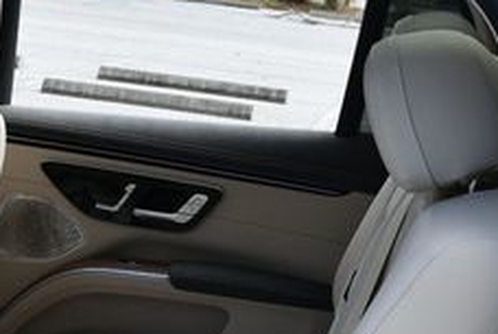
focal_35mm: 101
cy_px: 448
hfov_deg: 19.8
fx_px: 1400
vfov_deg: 13.1
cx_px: 66
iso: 200
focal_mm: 18
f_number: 7.1
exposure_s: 1/250
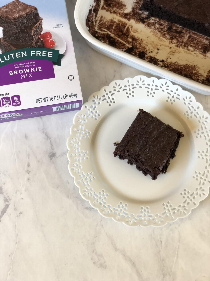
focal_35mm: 52
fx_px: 421
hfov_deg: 28.0
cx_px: 105
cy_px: 140
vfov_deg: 36.8
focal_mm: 6
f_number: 2.4
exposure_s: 1/60
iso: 100
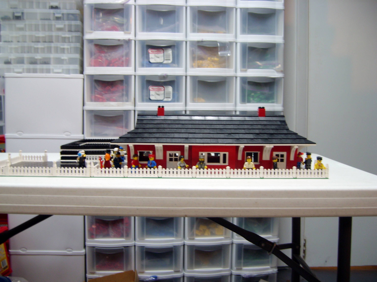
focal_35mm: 35
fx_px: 381
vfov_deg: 40.7
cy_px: 141
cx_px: 188
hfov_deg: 52.6
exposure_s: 1/8
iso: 50
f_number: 2.8
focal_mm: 5.8
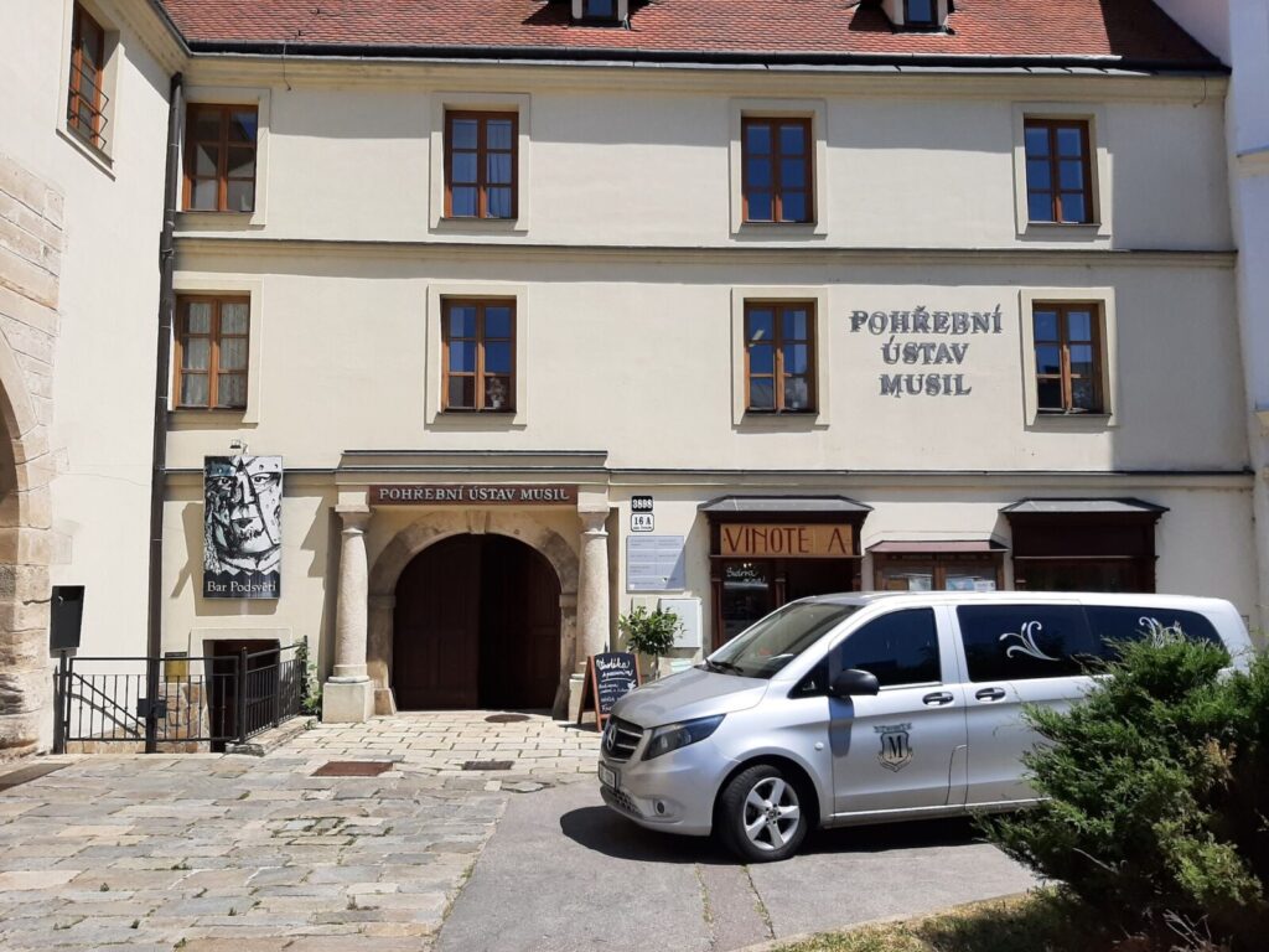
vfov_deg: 53.1
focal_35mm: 26
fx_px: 953
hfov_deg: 67.3
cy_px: 476
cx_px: 634
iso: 40
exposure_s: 1/3817
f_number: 1.7
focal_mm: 3.93
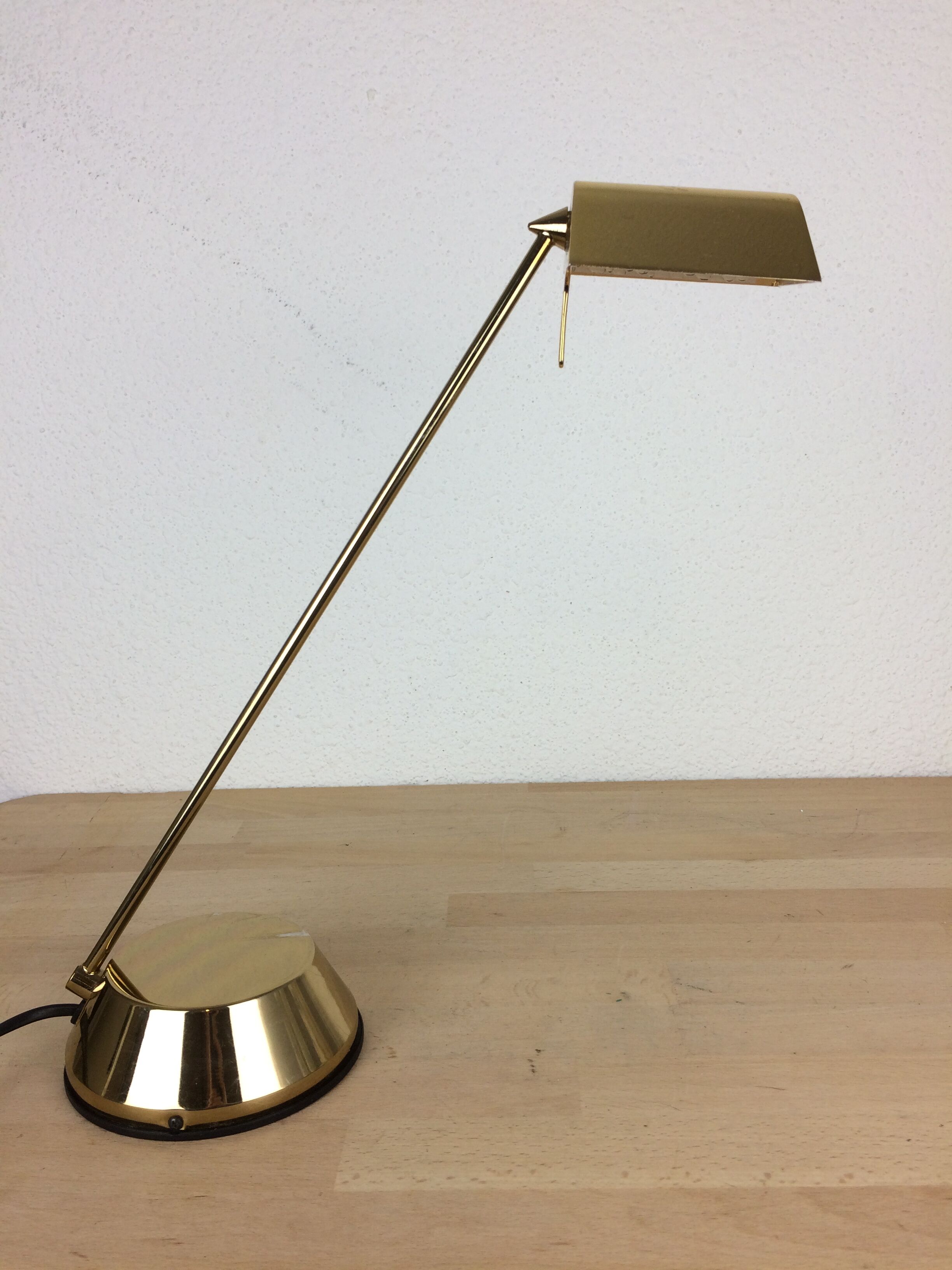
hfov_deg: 48.2
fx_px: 1063
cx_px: 476
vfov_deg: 61.7
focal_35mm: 29
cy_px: 635
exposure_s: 1/100
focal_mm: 4.15
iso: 40
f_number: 2.2
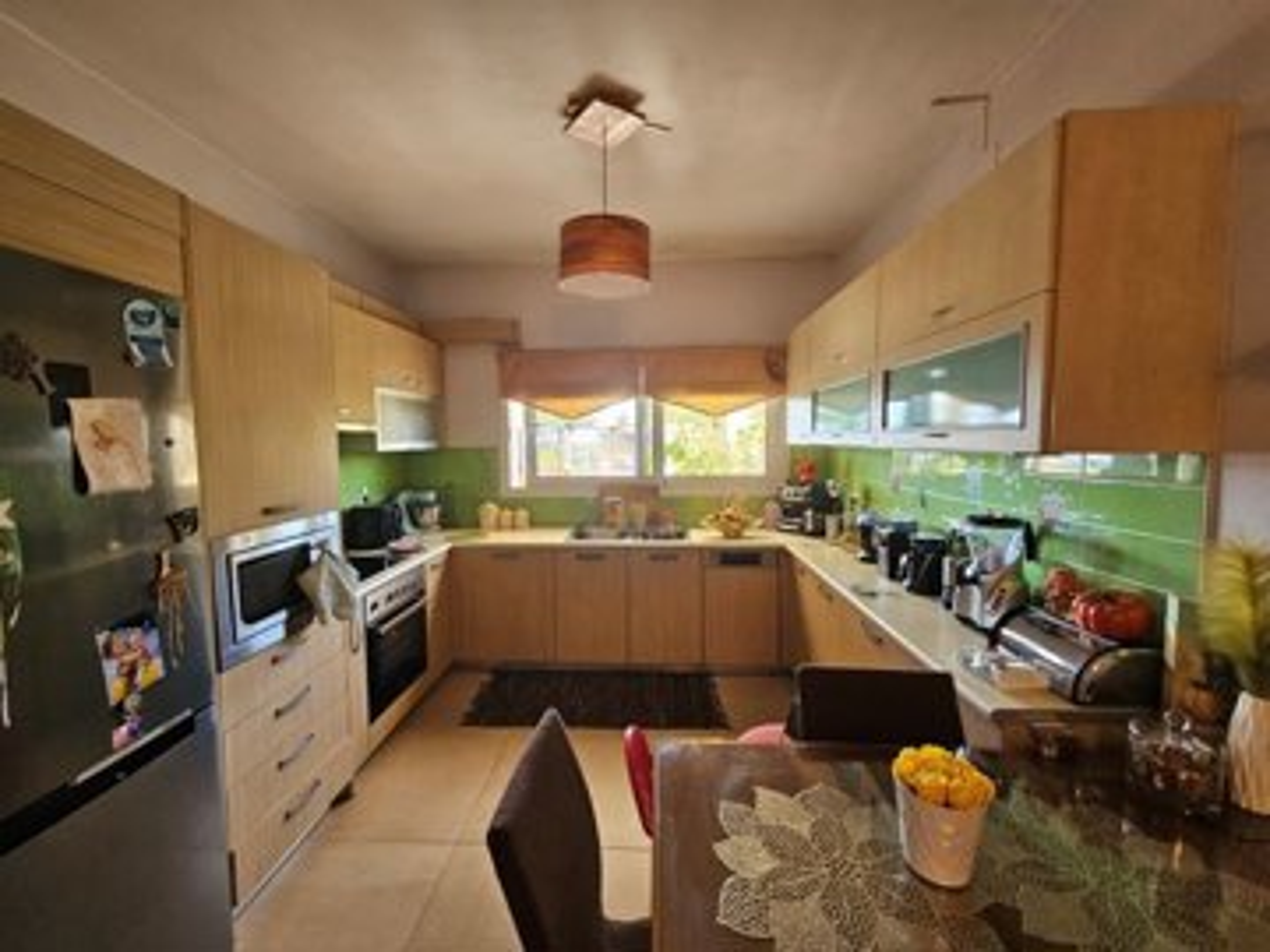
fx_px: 477
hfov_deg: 106.2
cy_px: 476
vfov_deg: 89.9
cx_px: 635
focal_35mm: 13
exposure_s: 1/50
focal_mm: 2.2
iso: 160
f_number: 2.2
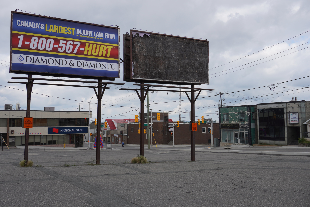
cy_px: 104
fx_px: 310
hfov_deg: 53.1
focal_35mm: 36
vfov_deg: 36.9
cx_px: 155
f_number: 8
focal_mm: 24
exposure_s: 1/320
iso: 160
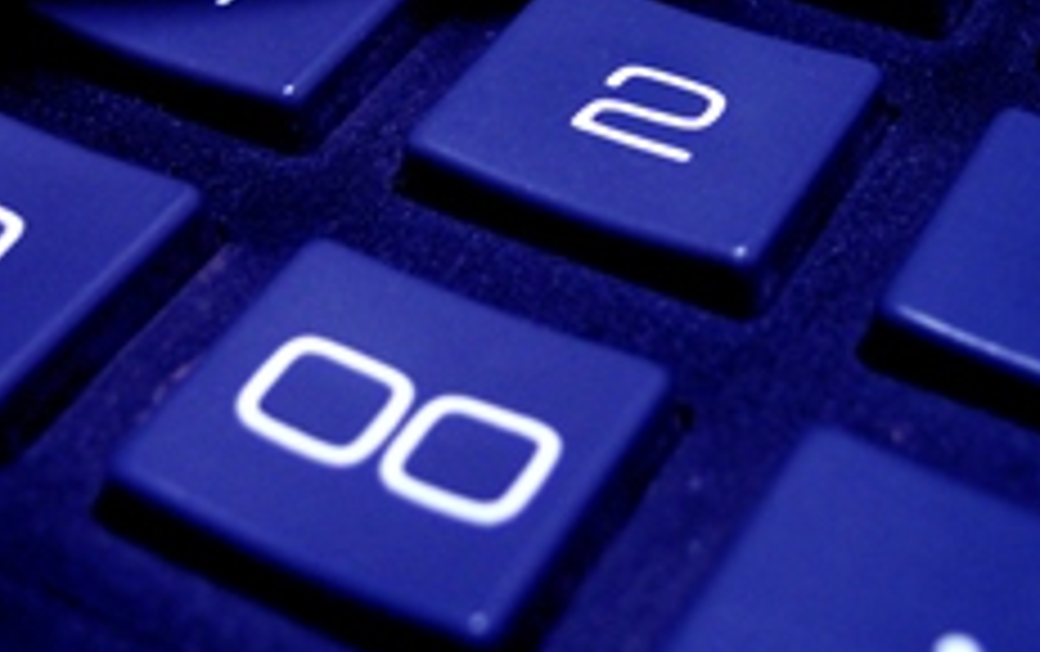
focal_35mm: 78
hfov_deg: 26.4
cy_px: 13
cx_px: 531
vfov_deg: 16.5
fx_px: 2213
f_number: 2.8
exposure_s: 1/20
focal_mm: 8
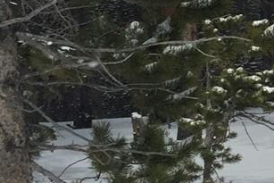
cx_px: 544
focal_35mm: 157
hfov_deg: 11.7
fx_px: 1195
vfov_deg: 8.6
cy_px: -56
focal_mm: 4.15
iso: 32
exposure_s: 1/1522
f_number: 2.2
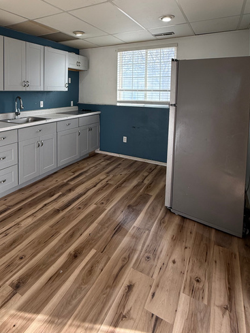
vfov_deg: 72.8
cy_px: 98
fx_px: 212
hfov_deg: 60.1
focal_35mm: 22
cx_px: 89
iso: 64
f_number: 2.2
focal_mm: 2.22
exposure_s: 1/114
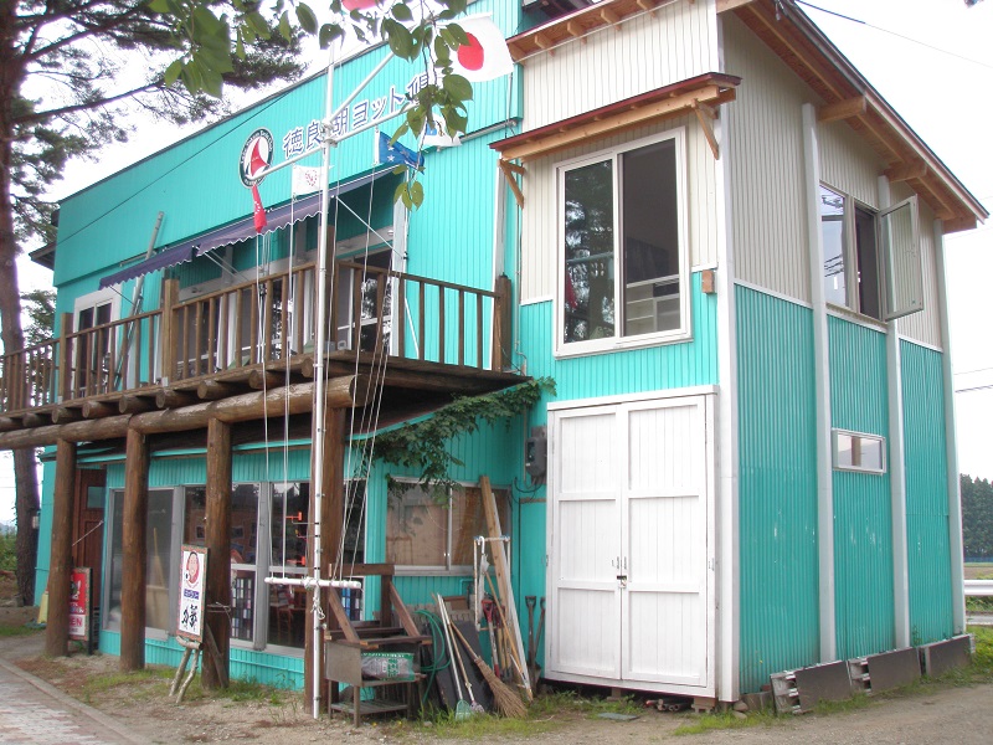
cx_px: 496
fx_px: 1090
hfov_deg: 49.0
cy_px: 372
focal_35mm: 38
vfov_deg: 37.7
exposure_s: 1/250
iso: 80
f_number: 3.5
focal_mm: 6.7
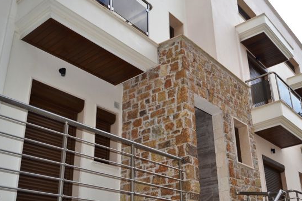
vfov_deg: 34.1
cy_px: 122
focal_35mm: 39
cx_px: 185
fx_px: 327
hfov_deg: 49.1
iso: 100
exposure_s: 1/125
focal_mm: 20
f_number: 4
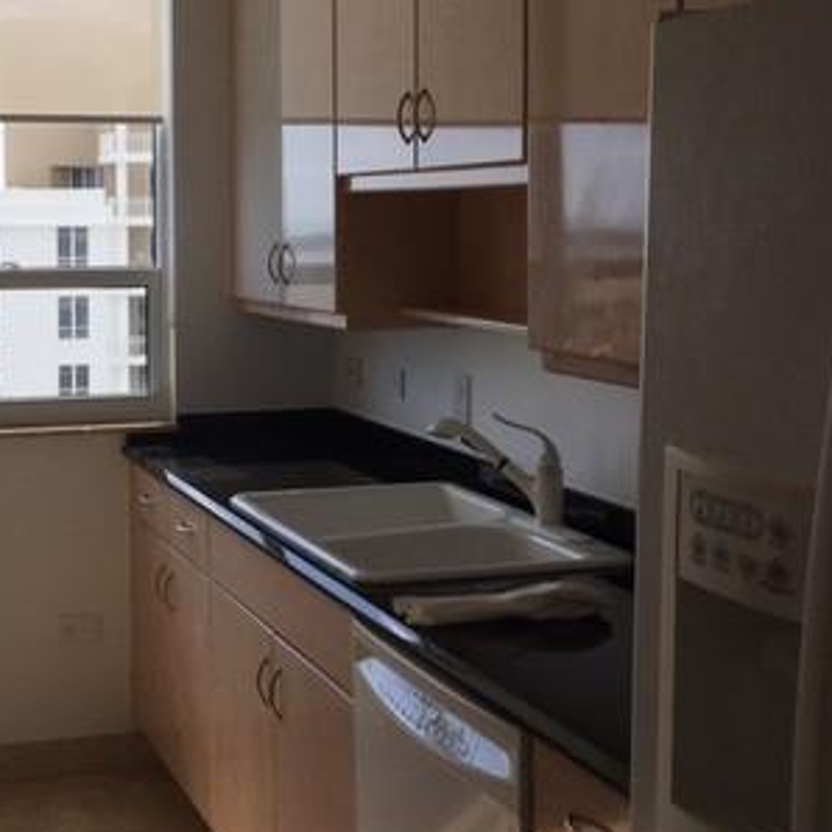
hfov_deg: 30.5
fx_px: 1496
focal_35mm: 55
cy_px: 290
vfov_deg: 30.9
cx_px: 193
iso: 25
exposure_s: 1/418
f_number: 2.2
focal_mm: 4.15
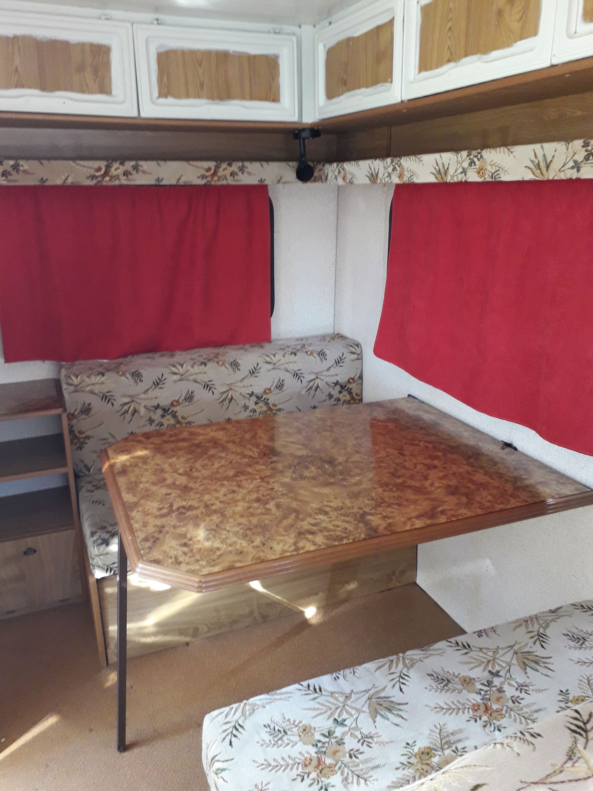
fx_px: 617
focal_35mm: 27
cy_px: 396
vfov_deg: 65.3
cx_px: 296
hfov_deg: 51.4
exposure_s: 1/33
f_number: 1.9
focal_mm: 3.6
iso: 160
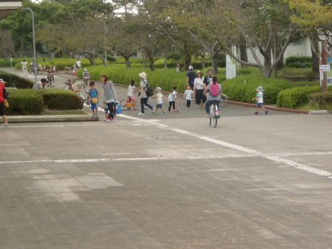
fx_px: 1381
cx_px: 218
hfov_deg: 13.7
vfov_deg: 10.3
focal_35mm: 144
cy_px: 114
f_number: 5.9
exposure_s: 1/80
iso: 64
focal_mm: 18.9
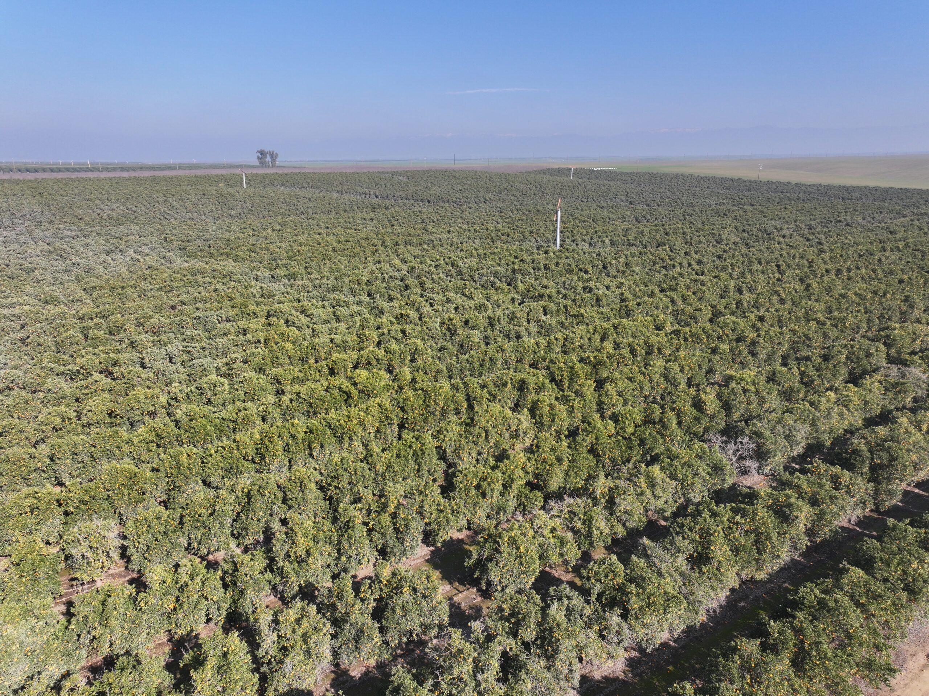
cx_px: 464
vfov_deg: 56.8
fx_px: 644
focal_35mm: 24
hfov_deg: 71.6
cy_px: 348
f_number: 2.8
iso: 110
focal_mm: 12.29
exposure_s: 1/1600
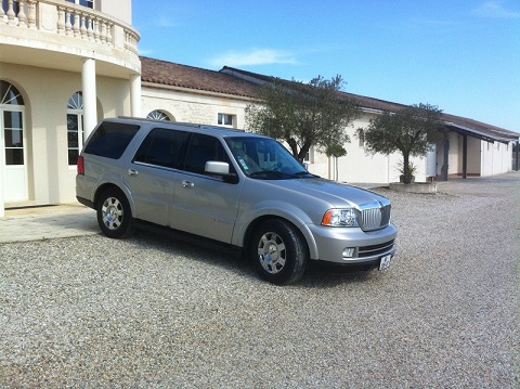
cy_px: 194
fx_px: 525
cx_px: 260
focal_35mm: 35
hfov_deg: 52.7
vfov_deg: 40.6
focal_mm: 3.85
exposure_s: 1/1100
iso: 80
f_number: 2.8
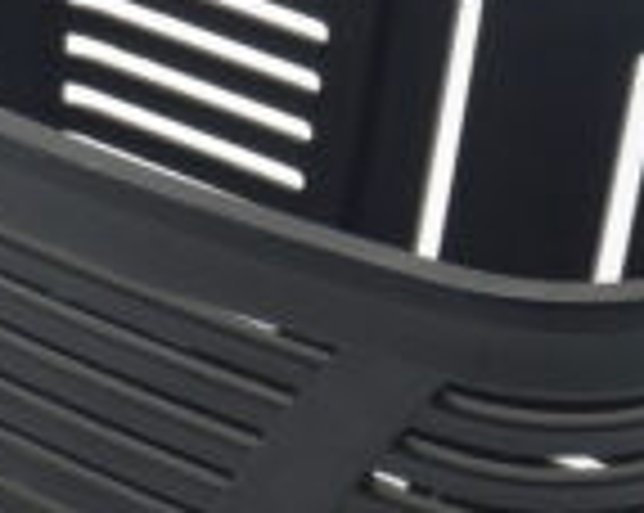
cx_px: 23
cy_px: 450
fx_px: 3750
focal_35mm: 197
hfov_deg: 9.8
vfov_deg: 7.8
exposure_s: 1/80
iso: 125
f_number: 4.3
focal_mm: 8.5
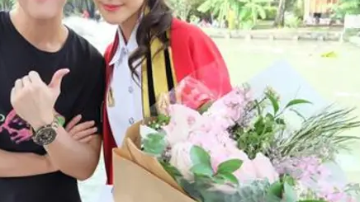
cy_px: 74
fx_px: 429
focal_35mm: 45
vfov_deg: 26.4
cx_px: 123
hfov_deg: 44.9
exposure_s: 1/170
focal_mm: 16
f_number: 4
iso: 400
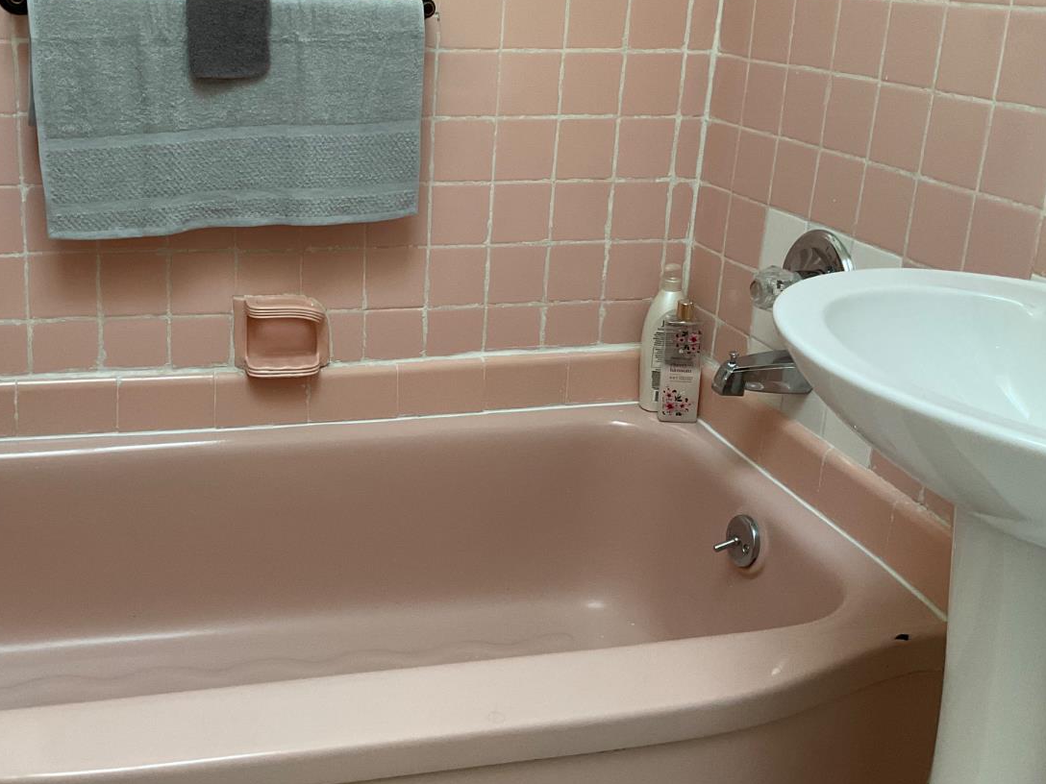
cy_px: 297
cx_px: 371
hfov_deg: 46.2
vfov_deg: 35.8
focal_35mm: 40
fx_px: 1209
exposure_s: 1/60
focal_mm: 3
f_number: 1.8
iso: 64
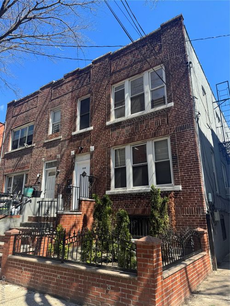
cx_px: 115
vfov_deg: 71.6
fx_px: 213
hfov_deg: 56.8
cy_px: 153
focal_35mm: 24
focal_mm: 6.76
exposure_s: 1/1172
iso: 80
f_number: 1.78
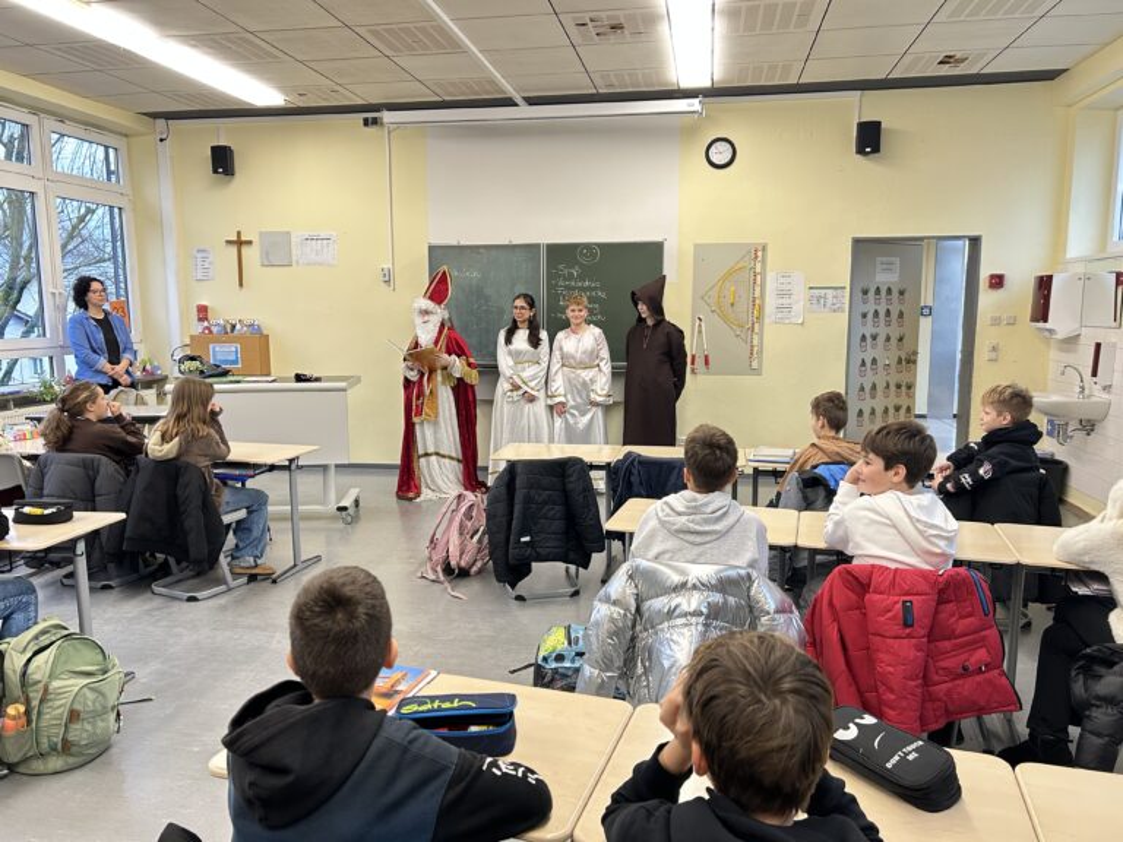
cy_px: 421
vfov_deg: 53.1
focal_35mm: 26
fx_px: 843
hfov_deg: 67.3
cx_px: 562
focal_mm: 5.7
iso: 160
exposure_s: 1/50
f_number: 1.5
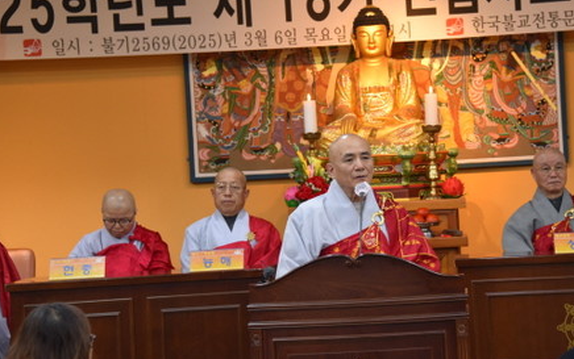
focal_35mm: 129
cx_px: 366
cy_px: 155
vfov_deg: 10.2
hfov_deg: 16.2
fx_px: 2019
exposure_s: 1/60
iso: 1250
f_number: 5.3
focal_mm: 92
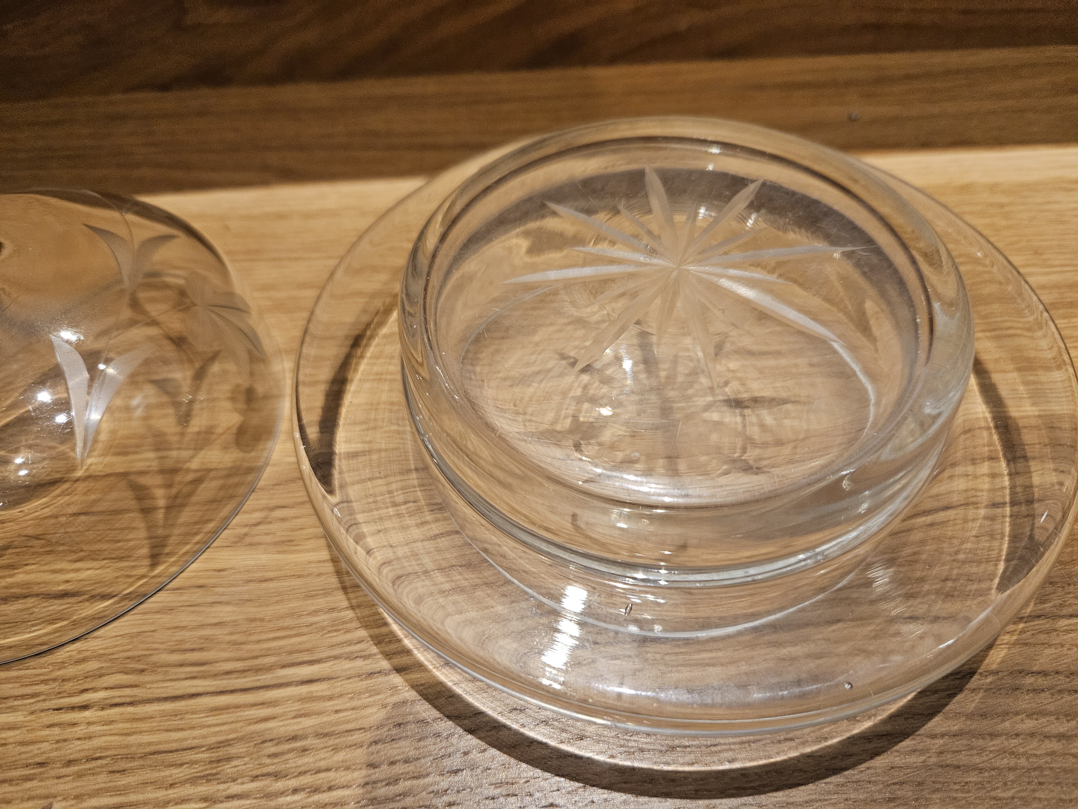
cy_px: 404
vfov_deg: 58.9
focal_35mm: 23
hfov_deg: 73.9
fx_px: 716
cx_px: 539
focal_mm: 5.4
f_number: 1.8
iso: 500
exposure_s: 1/100
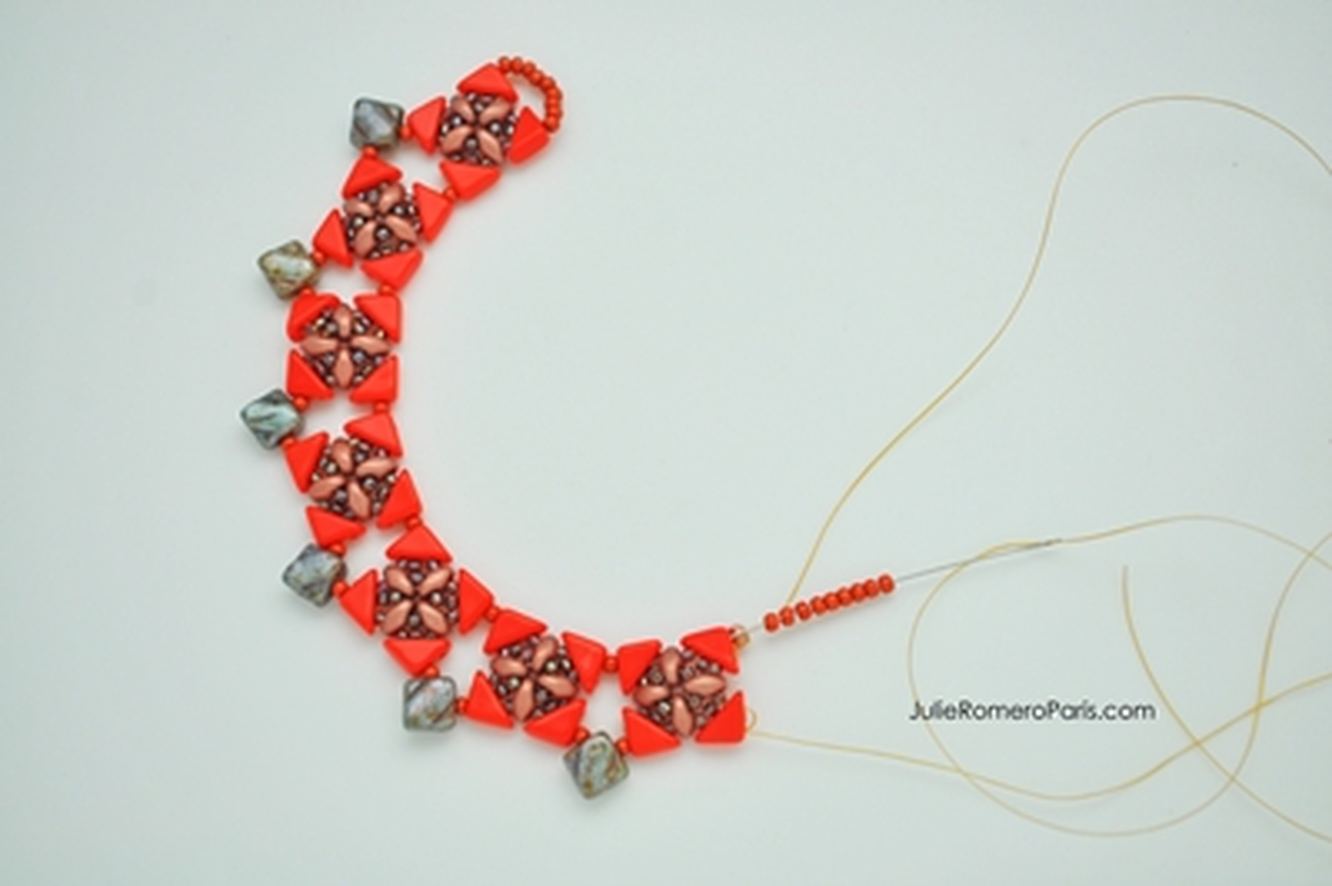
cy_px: 443
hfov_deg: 31.9
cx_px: 666
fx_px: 2329
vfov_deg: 21.5
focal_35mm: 63
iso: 200
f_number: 5.6
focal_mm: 42
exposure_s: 1/125
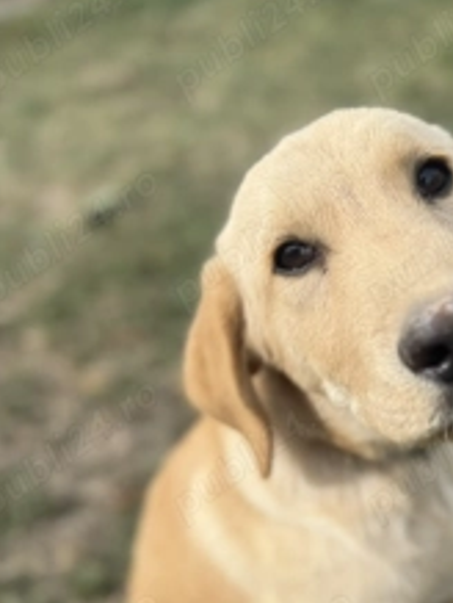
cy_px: 495
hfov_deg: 32.1
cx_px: 359
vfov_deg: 40.8
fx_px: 766
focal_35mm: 44
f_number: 1.78
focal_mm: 6.76
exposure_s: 1/3145
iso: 80
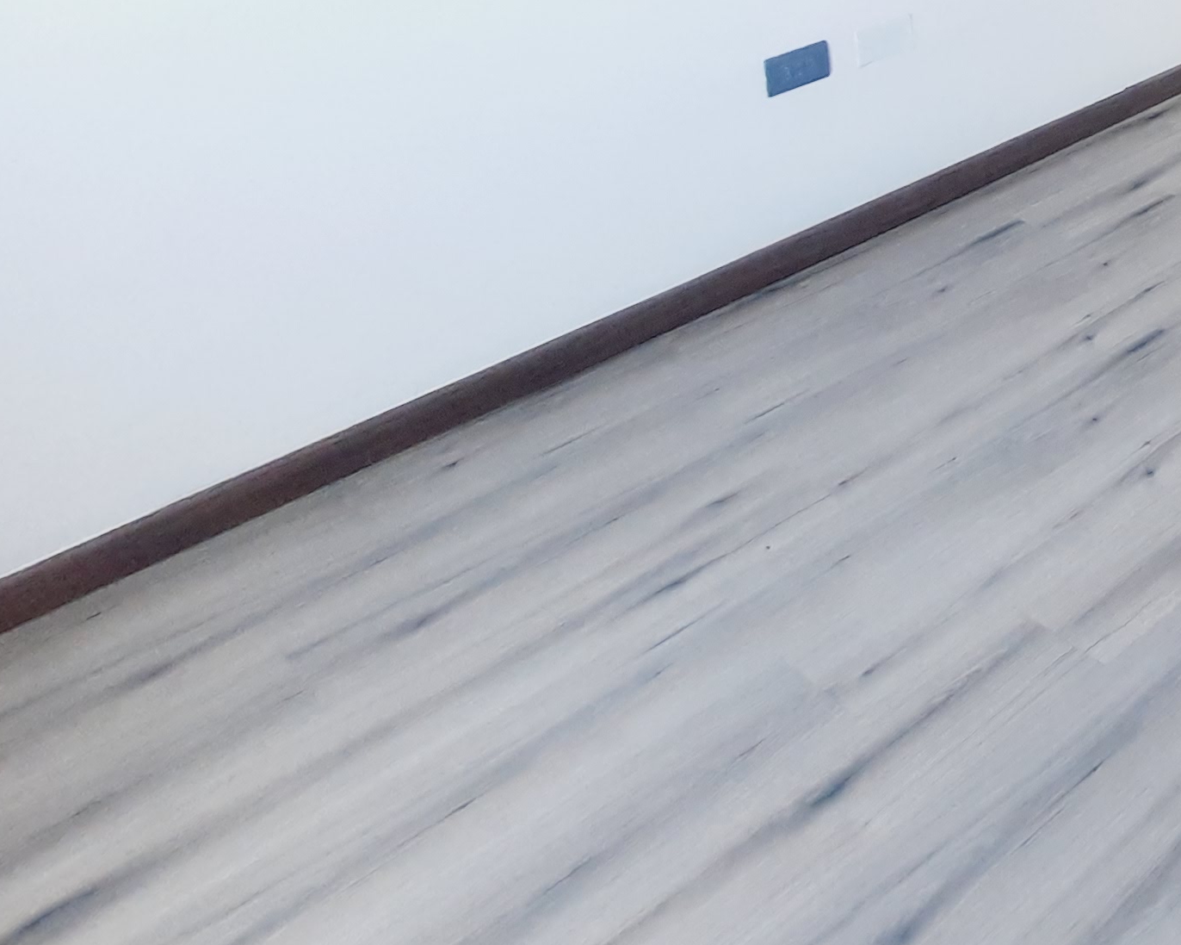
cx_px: 1698
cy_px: -322
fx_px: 1293
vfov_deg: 30.4
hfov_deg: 30.9
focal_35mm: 37
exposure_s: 1/50
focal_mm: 1.74
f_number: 2.2
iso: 50
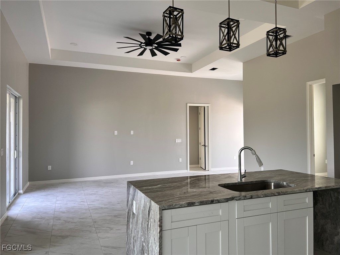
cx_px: 170
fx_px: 255
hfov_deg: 67.3
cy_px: 128
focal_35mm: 26
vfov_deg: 53.1
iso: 80
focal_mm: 5.7
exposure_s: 1/121
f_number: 1.5
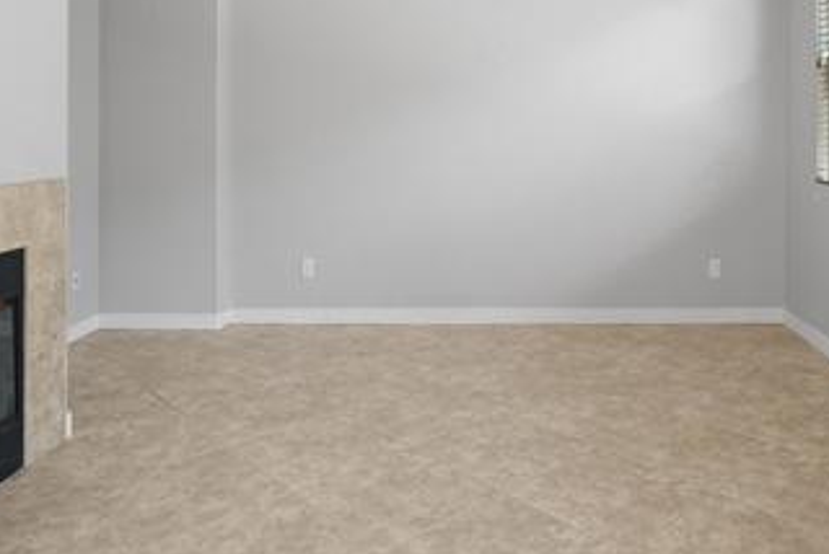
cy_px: 118
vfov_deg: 39.7
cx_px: 513
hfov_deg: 58.0
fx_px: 738
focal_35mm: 32
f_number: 4
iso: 250
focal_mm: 16
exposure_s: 1/15
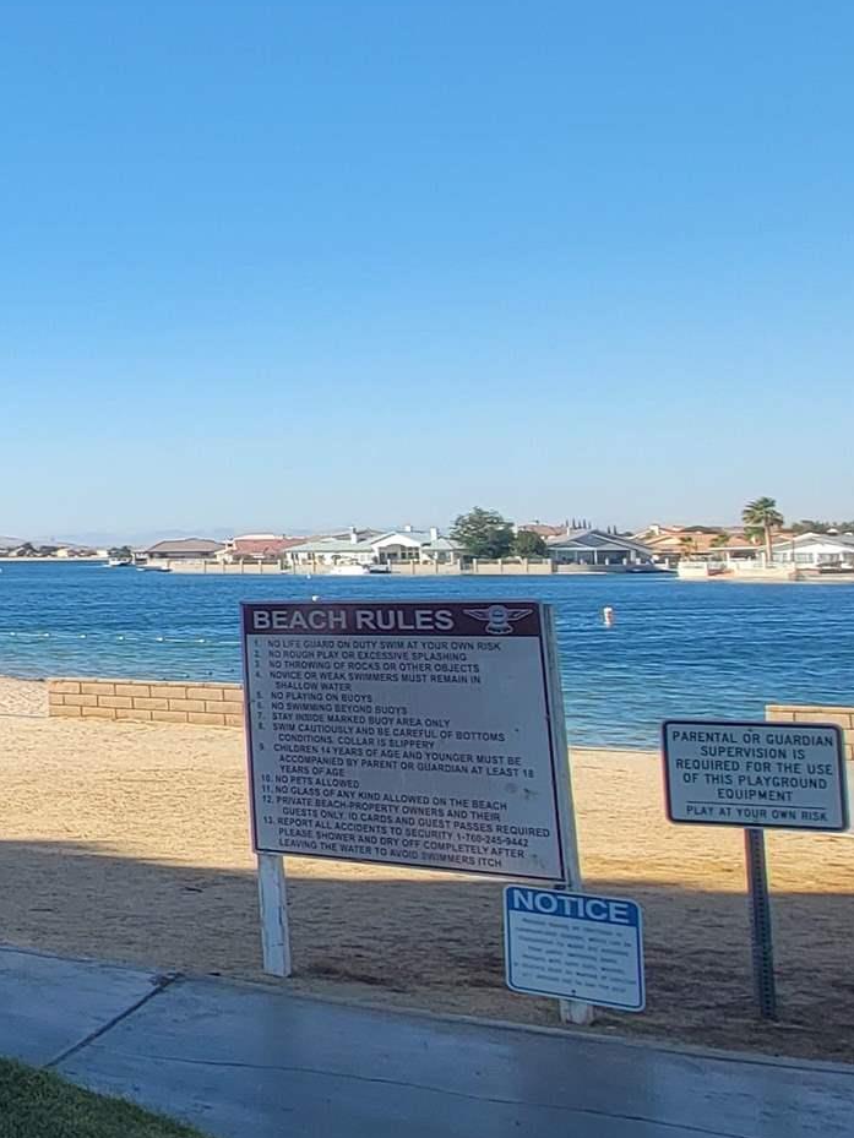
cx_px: -707
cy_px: 457
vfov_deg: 43.6
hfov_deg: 21.3
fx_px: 1414
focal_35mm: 43
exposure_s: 1/939
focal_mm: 2.2
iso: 50
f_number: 2.2
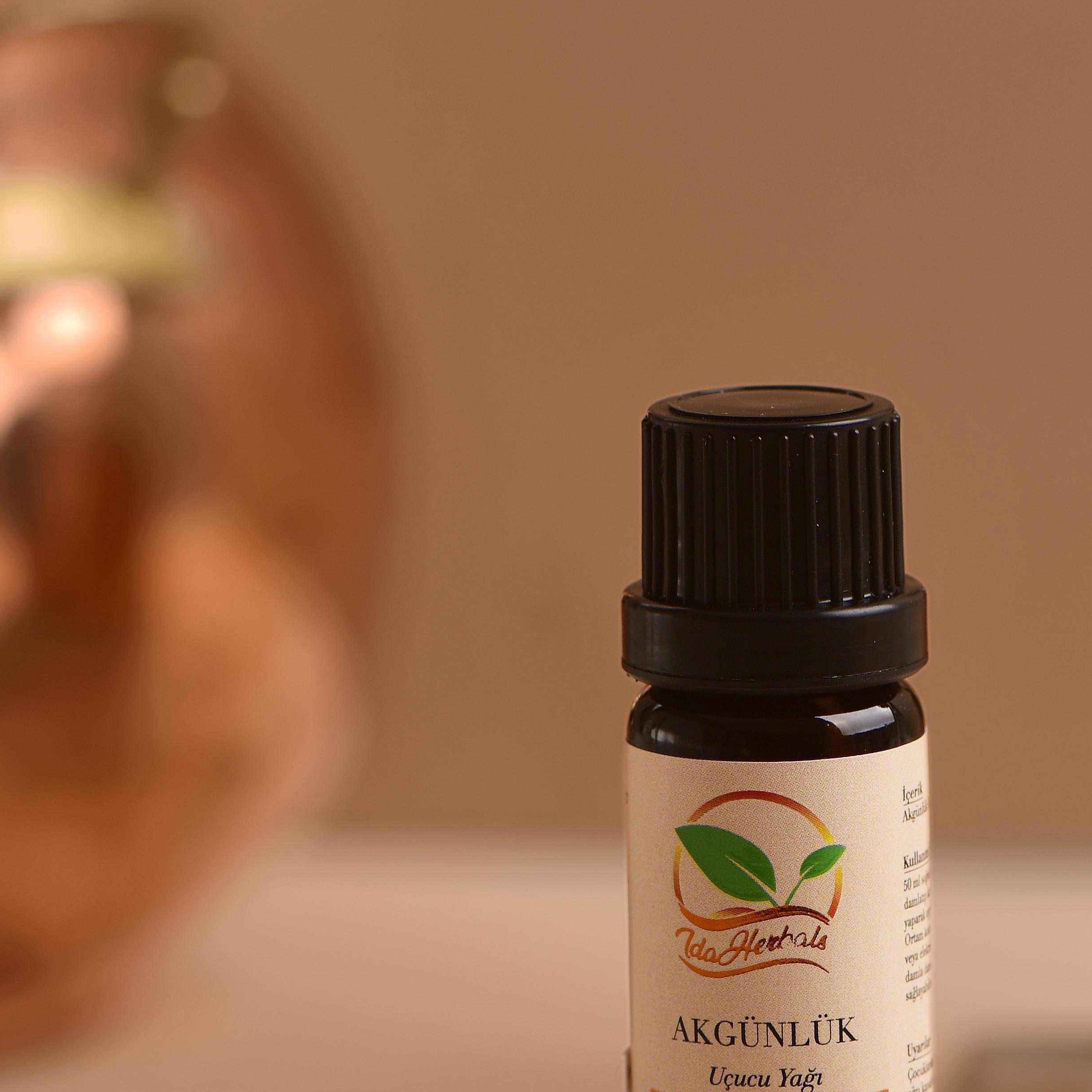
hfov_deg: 5.8
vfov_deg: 5.8
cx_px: 787
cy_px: 269
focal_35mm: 301
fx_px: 10743
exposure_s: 1/160
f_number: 6.3
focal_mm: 105
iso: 31
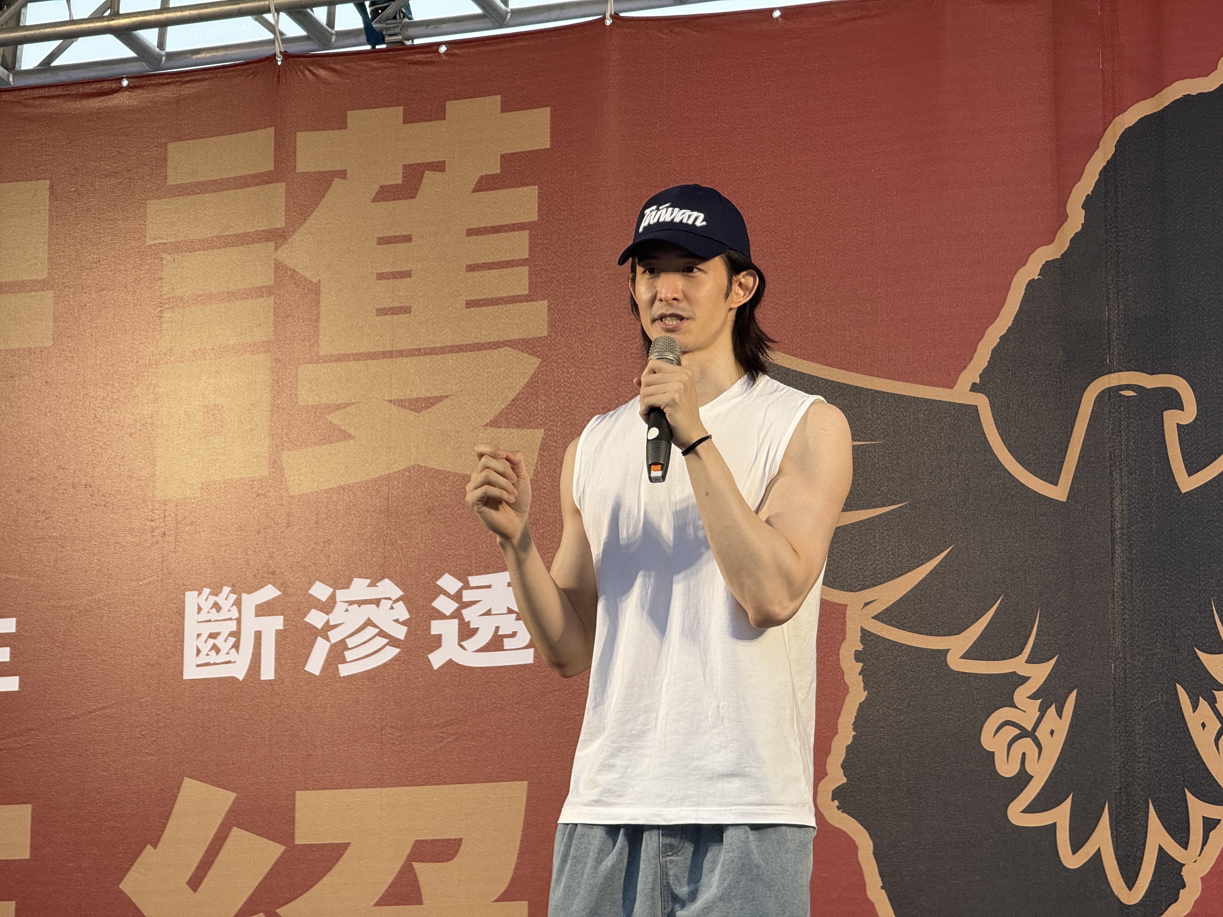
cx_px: 612
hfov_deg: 16.4
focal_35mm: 120
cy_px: 458
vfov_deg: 12.3
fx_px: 4240
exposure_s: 1/99
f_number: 2.8
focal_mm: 15.66
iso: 64
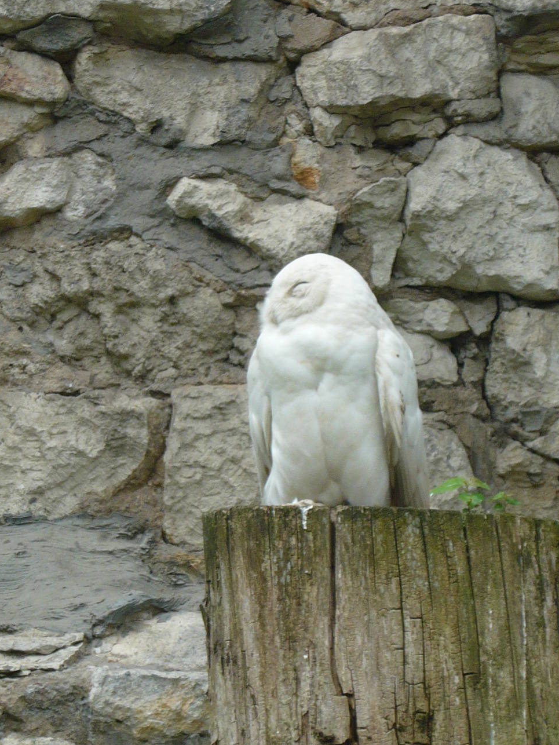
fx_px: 4283
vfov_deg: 9.9
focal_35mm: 199
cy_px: 349
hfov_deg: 7.5
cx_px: 308
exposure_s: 1/125
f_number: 5.1
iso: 125
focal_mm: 16.5
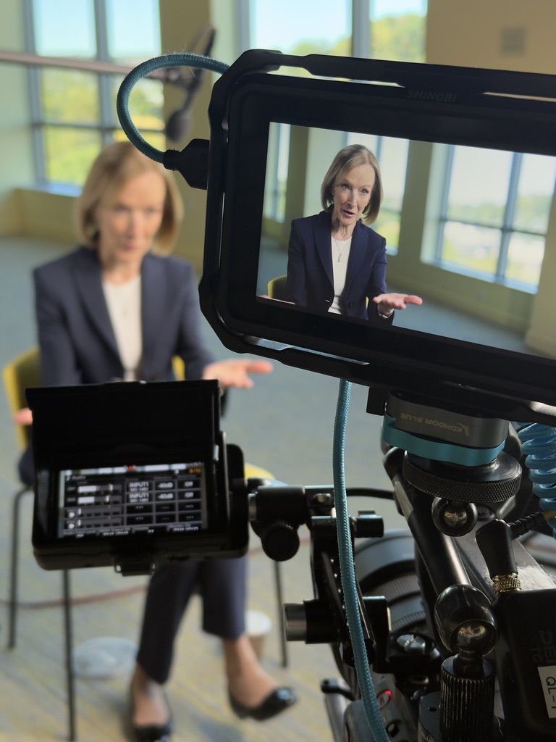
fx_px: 1028
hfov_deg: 30.3
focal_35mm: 48
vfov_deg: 39.7
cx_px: 278
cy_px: 371
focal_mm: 6.76
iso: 64
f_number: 1.78
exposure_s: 1/121
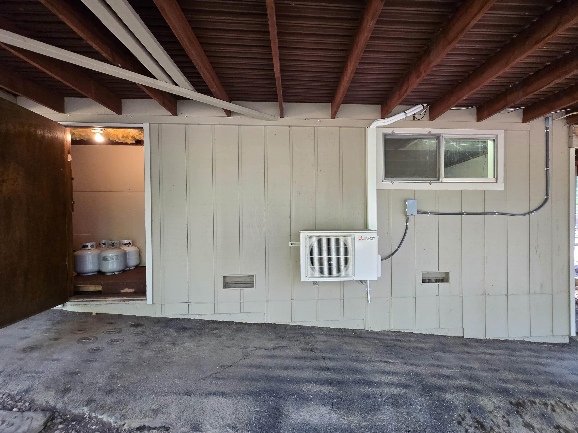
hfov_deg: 101.9
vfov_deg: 85.6
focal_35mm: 14
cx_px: 308
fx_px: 234
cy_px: 222
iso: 160
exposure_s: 1/60
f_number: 2.2
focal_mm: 1.7
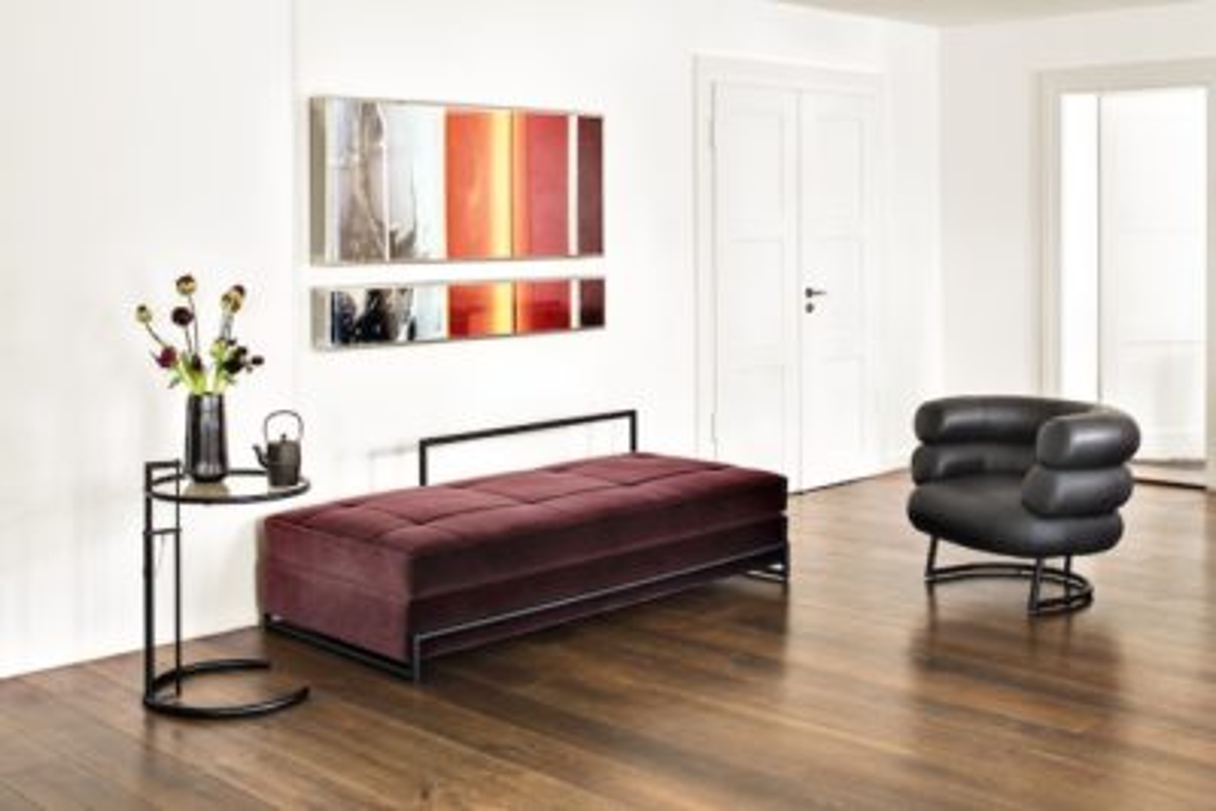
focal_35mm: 45
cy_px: 406
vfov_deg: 29.9
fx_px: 1520
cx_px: 608
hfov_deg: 43.6
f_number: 11
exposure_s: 1/3
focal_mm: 45
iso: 200
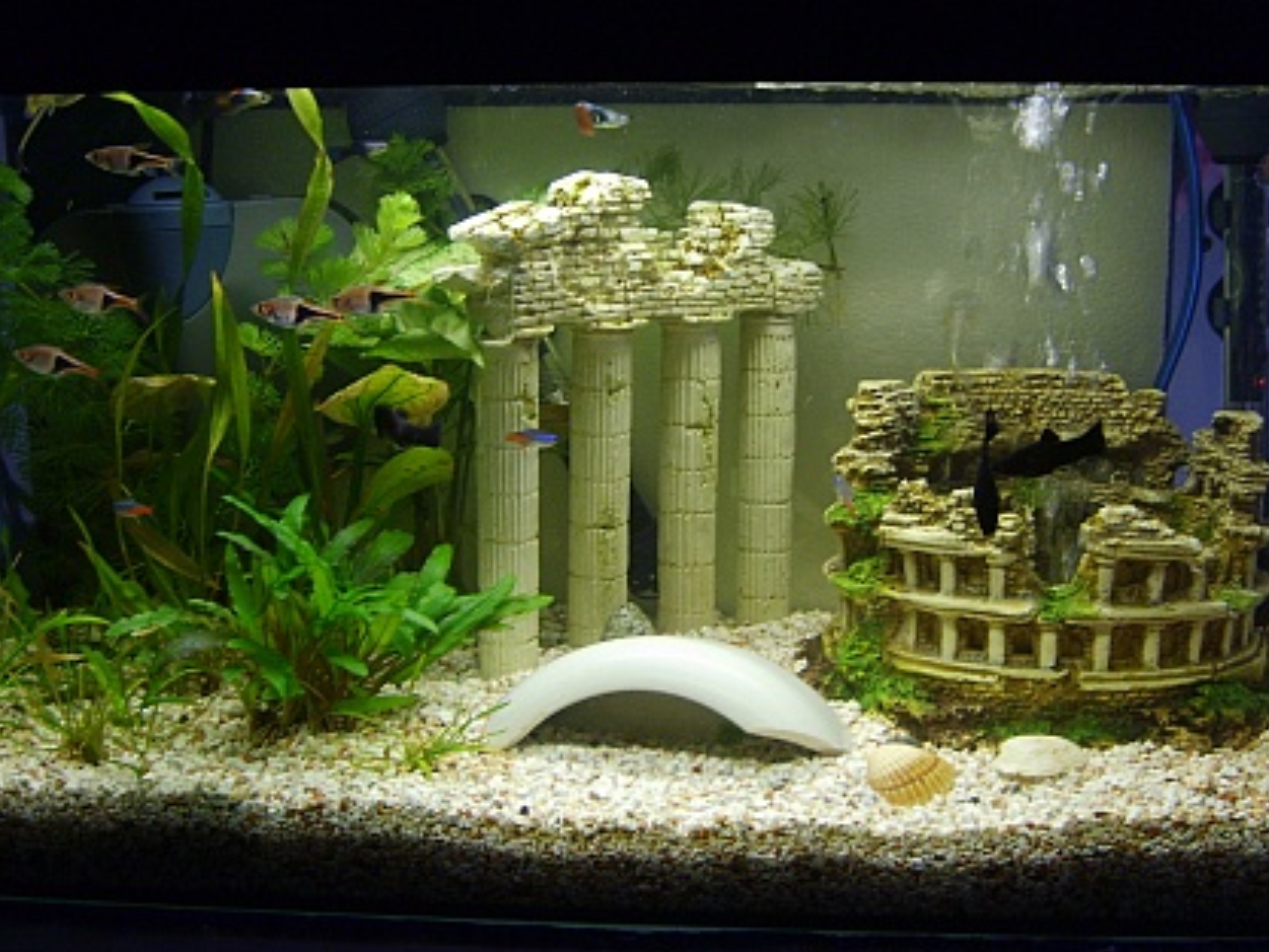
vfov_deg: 34.4
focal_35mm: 42
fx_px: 1540
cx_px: 730
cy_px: 476
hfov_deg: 44.6
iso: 96
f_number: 2.8
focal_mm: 5.8
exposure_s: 1/30
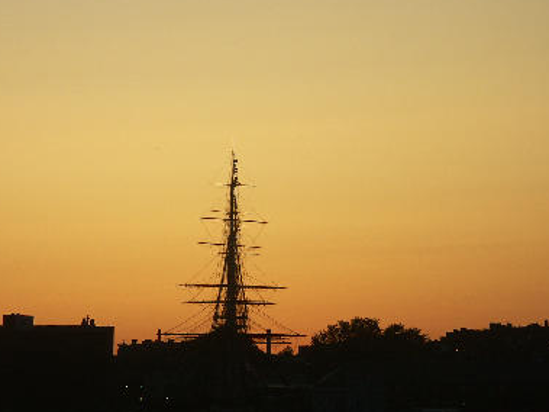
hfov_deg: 7.1
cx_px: 202
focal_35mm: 280
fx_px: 4439
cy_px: 258
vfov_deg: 5.3
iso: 100
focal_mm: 50.27
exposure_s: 1/500
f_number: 5.6
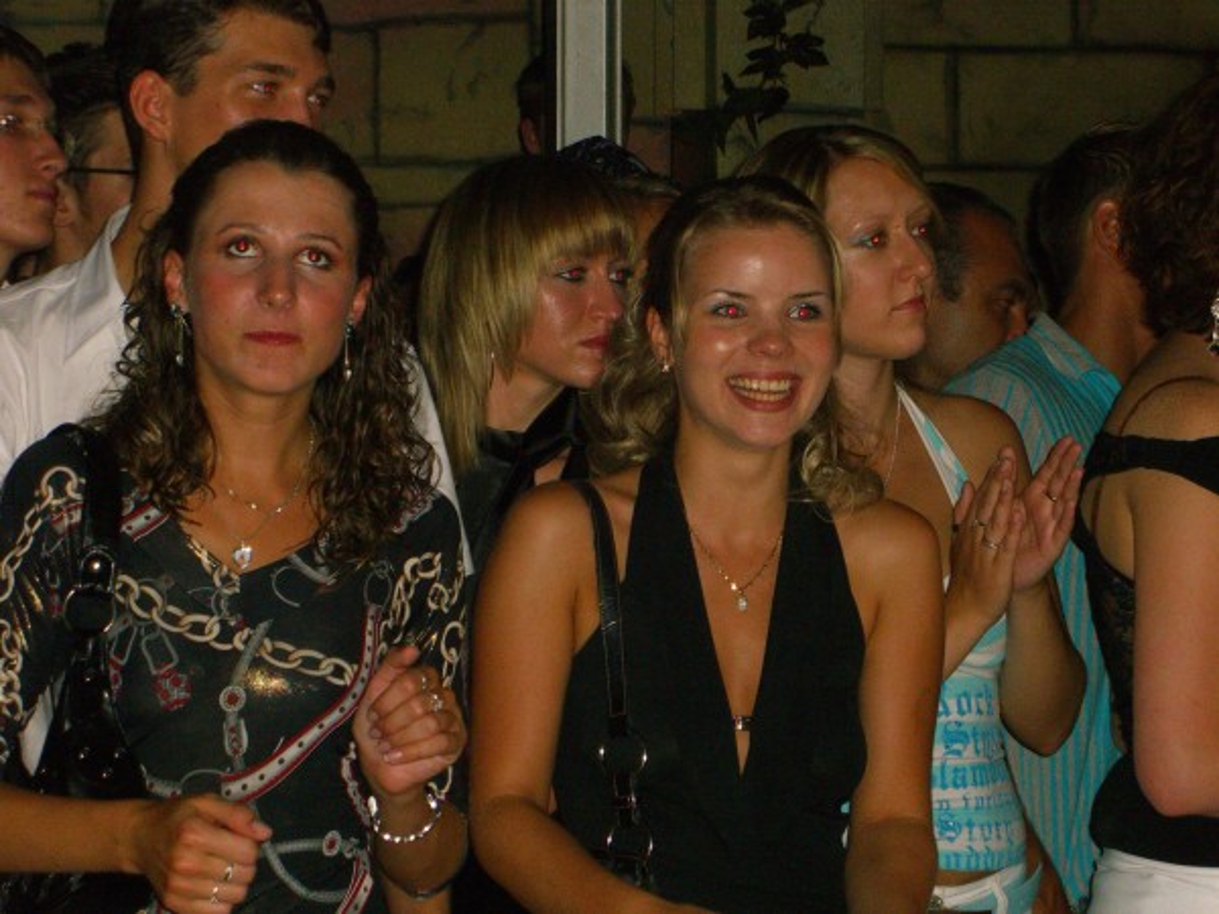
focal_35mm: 114
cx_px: 610
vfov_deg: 13.0
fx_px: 4015
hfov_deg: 17.3
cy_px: 457
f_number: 5.1
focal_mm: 23.7
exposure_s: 1/60
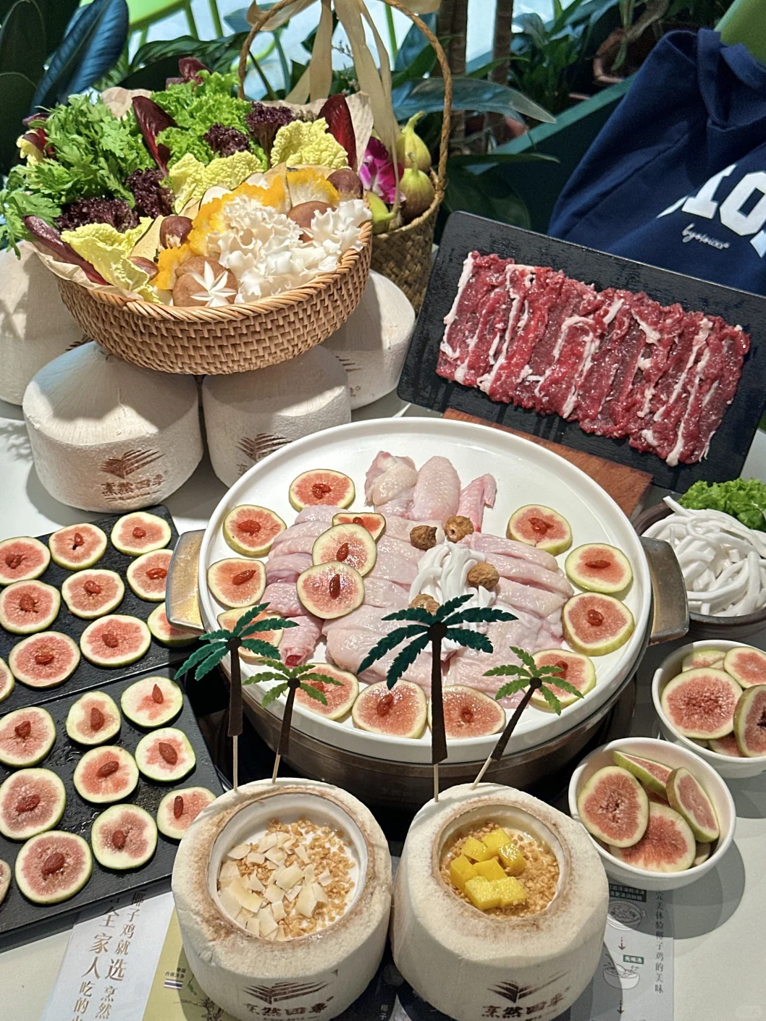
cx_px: 377
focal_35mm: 49
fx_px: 1446
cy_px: 504
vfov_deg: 38.9
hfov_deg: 29.7
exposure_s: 1/86
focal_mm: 6.86
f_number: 1.78
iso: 80
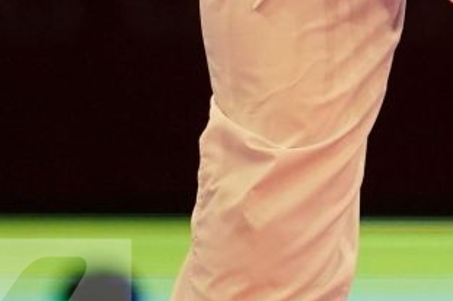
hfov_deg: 2.0
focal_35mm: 1047
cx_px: 983
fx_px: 13167
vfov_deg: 1.3
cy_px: -145
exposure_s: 1/1000
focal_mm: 181
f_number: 2.8
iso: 2000
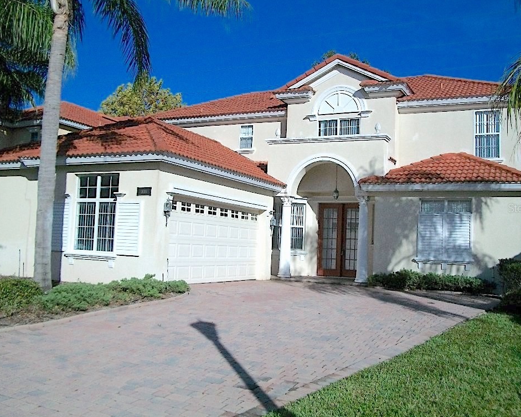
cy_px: 208
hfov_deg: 52.8
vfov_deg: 43.4
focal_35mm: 34
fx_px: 524
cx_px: 277
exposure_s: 1/1000
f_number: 5.5
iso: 80
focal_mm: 5.7
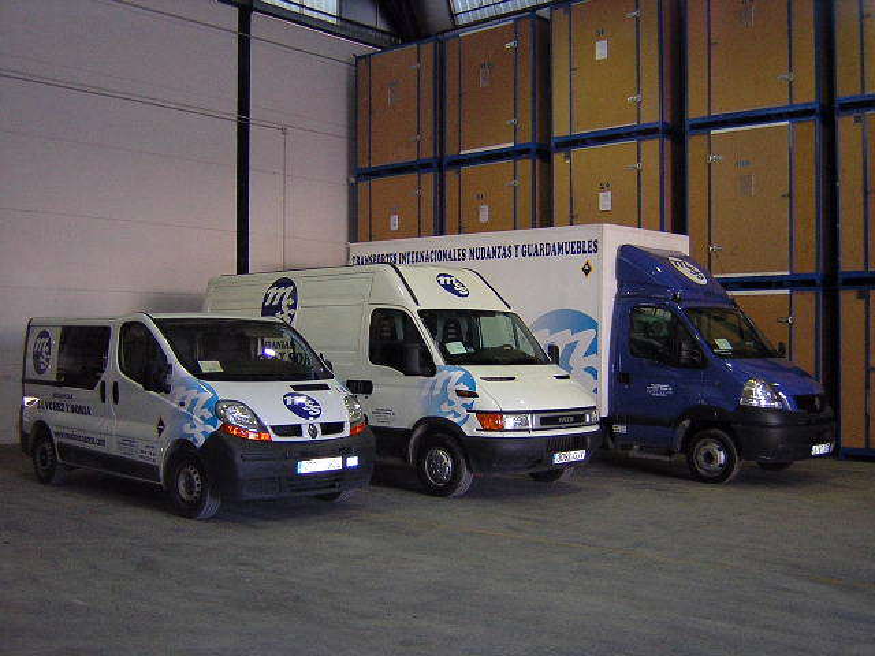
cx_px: 438
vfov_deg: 36.0
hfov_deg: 46.8
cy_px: 328
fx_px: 1011
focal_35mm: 40
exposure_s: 1/60.1
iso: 340
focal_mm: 5.2
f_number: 2.7
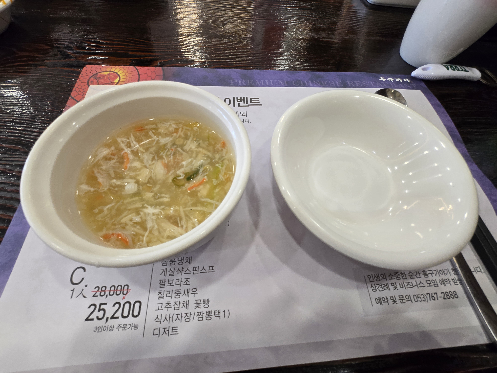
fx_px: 187
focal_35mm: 13
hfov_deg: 106.2
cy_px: 186
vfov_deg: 89.9
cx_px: 248
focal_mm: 1.7
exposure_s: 1/60.2
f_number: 2.2
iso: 64
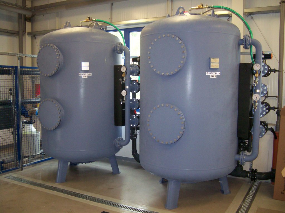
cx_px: 142
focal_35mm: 35
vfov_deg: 40.7
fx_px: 288
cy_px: 106
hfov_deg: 52.6
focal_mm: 5.8
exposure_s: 1/64
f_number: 2.8
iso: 200
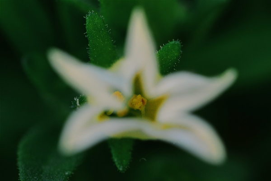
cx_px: 136
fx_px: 1186
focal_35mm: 158
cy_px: 90
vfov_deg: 8.7
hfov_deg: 13.0
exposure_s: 1/125
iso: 200
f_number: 8
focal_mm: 105
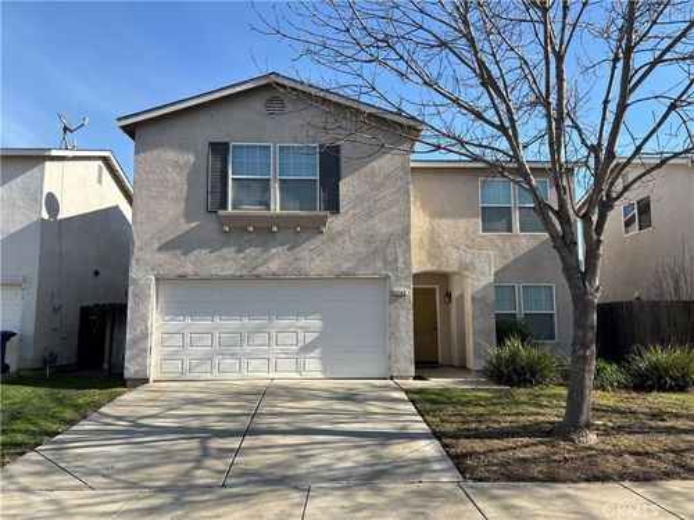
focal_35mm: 26
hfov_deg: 67.3
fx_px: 521
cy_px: 260
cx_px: 347
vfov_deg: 53.1
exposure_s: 1/2151
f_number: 1.6
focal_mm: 5.96
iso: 50
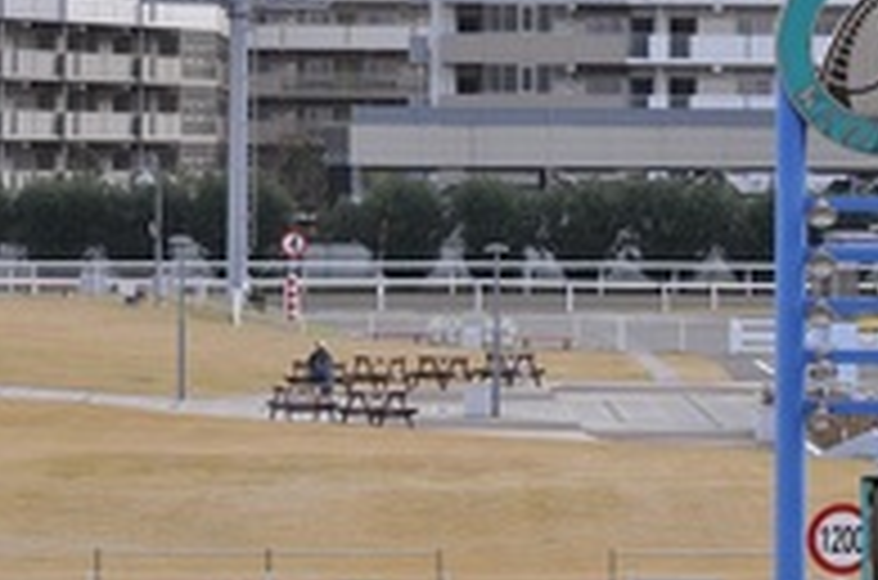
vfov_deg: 6.4
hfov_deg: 9.5
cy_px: 371
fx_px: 5231
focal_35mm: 215
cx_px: 896
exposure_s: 1/400
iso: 640
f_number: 10
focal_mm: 70
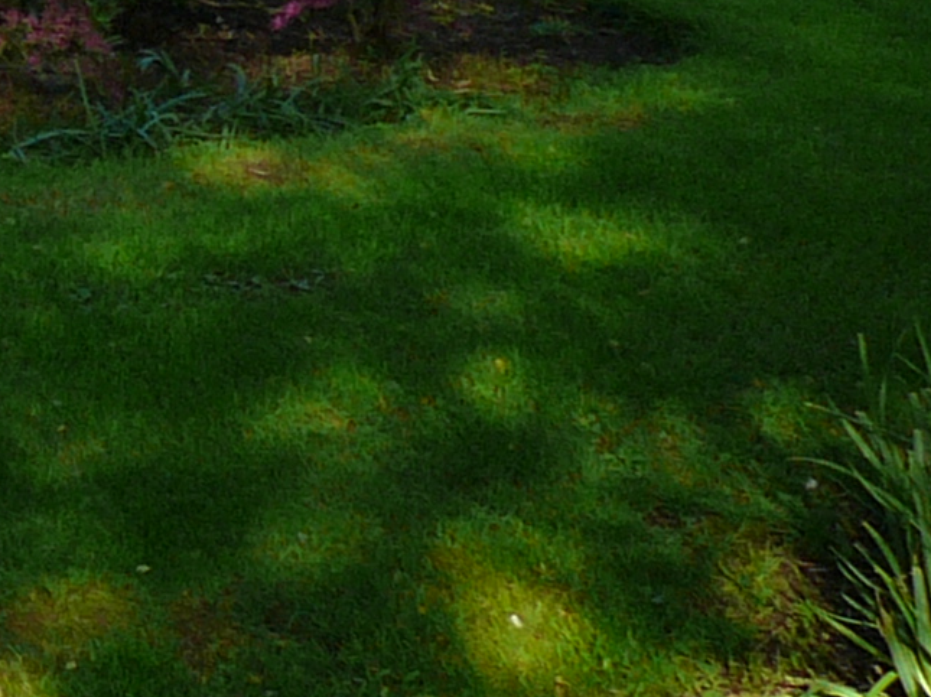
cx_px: -827
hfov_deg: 12.7
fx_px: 3736
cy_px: -597
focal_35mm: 139
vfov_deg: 10.0
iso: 80
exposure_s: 1/250
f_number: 2.8
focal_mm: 5.2
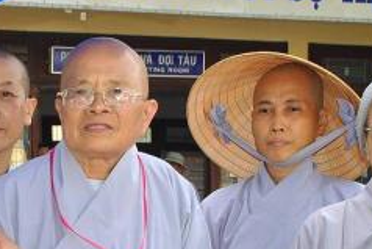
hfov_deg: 20.6
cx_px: 42
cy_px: 273
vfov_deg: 13.8
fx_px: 1003
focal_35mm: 97
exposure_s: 1/125
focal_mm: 24
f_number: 5.6
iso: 200
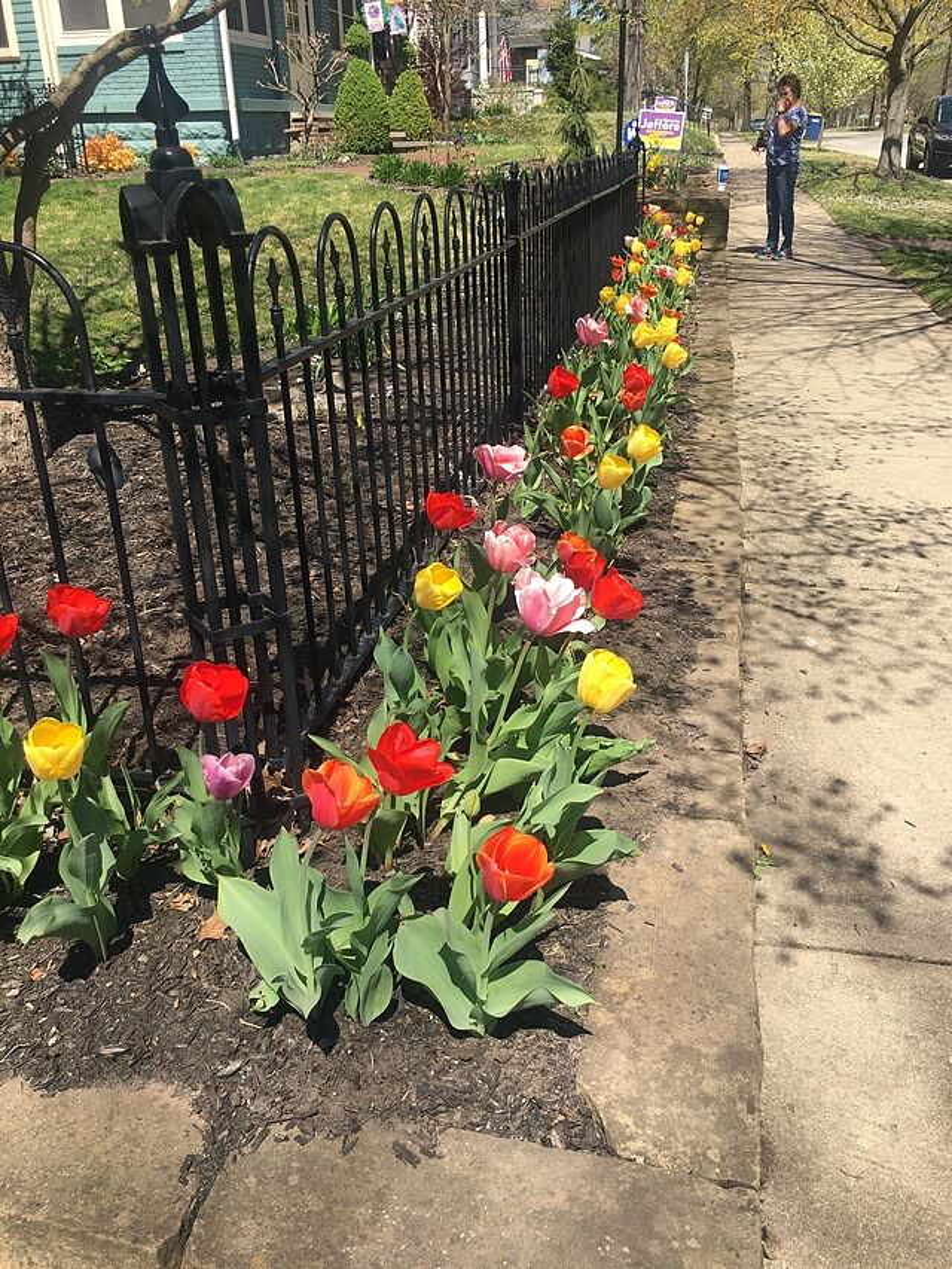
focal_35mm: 29
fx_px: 1063
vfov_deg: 61.7
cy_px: 634
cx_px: 476
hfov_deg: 48.2
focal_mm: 4.15
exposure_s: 1/874
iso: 25
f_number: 2.2
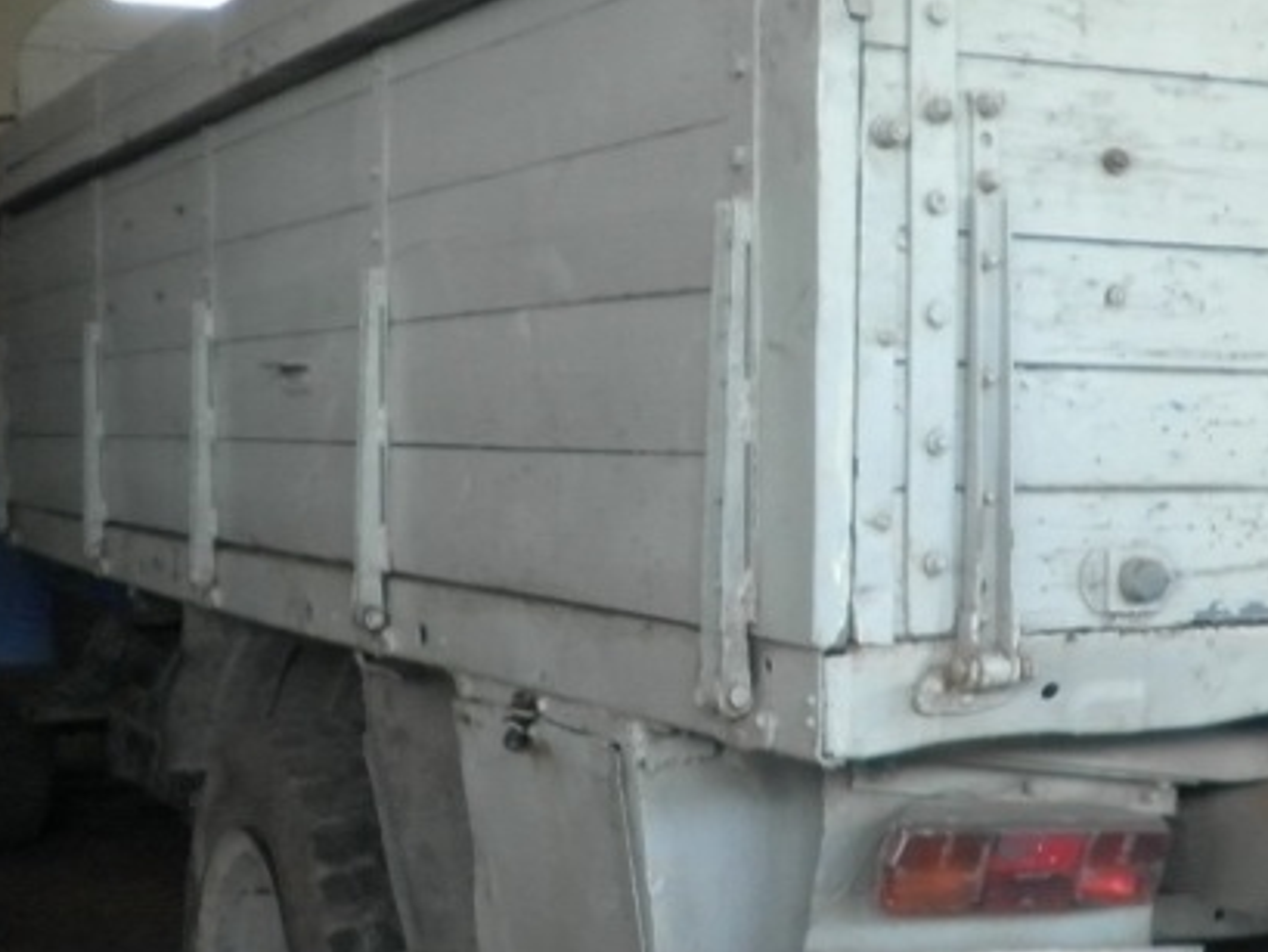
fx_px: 2235
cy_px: 434
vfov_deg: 24.0
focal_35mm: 61
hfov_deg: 31.7
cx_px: 654
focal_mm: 4.65
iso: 160
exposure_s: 1/25
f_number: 2.6
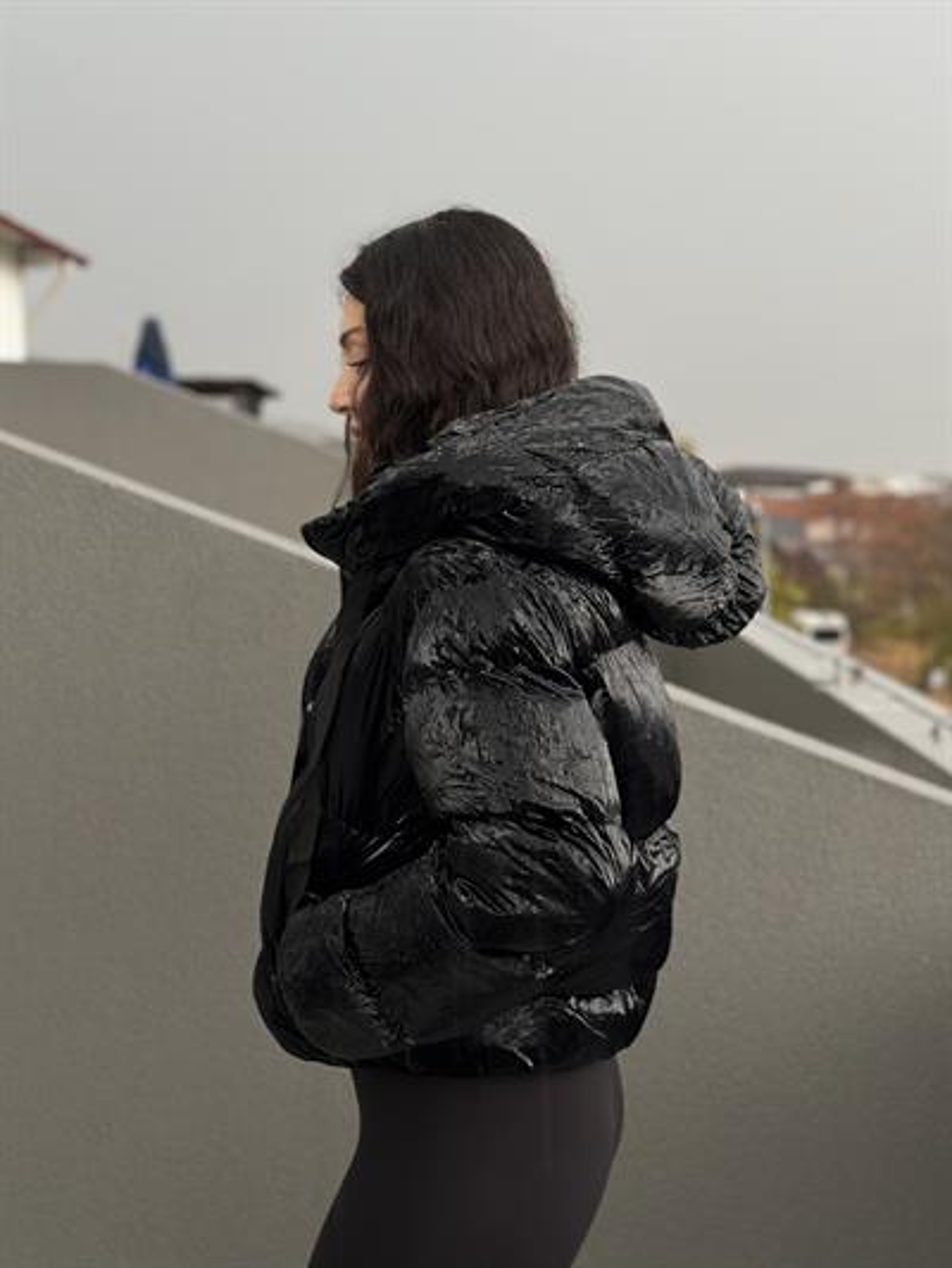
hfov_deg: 30.3
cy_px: 634
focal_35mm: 48
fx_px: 1759
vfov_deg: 39.6
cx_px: 476
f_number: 1.78
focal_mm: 6.86
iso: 125
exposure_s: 1/60
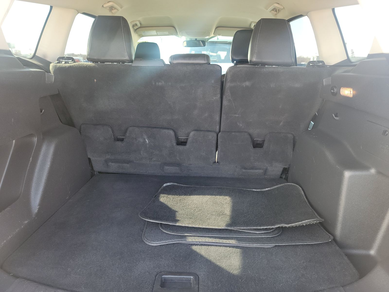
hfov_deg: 71.6
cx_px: 194
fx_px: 270
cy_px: 146
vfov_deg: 56.8
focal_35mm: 24
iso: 112
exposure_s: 1/59
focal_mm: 6.7
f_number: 1.8
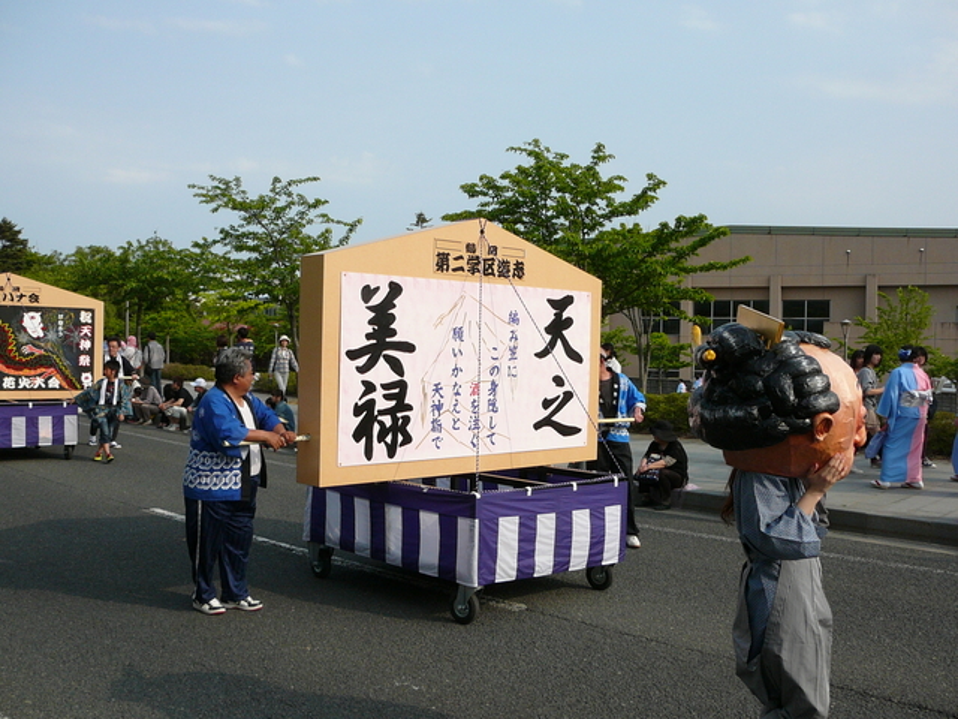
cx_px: 479
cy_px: 360
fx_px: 969
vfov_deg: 40.7
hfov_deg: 52.6
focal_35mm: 35
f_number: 5
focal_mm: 5.2
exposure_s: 1/500
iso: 80
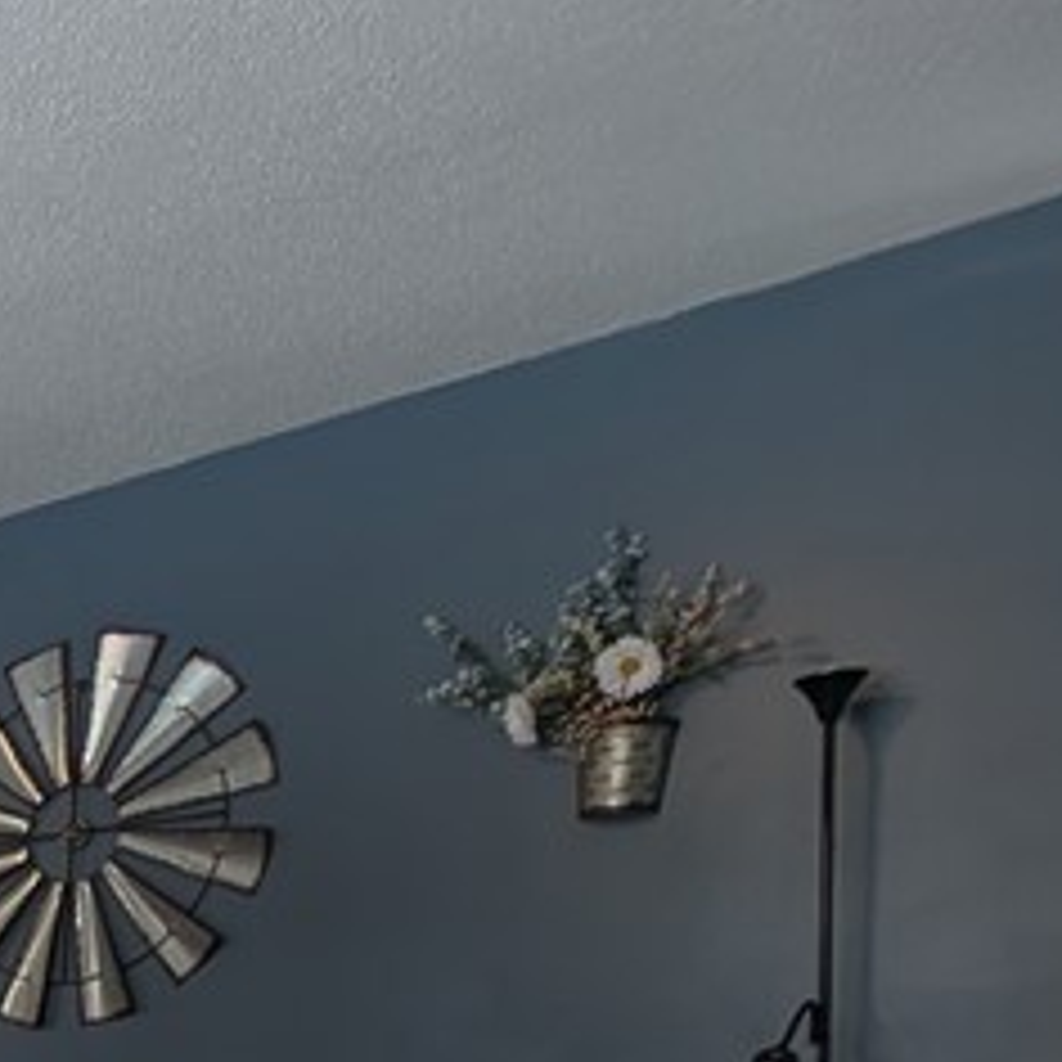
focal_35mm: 46
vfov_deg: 30.9
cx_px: -686
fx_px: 1597
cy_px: 1282
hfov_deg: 24.3
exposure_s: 1/60
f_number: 1.95
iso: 65
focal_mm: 2.23
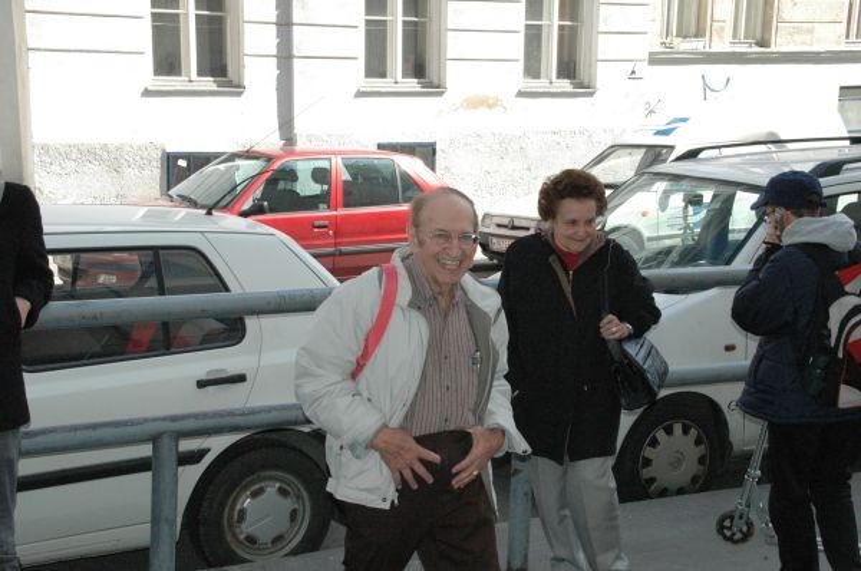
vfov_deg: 22.5
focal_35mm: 60
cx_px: 430
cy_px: 286
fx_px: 1433
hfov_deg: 33.4
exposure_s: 1/500
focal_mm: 40
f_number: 16
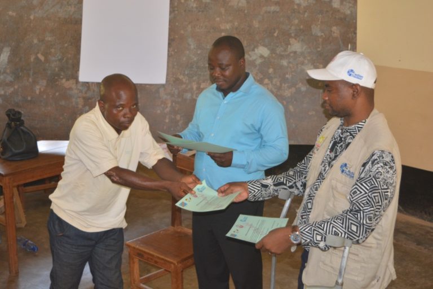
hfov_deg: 33.4
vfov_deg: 22.6
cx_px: 216
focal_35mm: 60
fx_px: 722
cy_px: 144
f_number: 5
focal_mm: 40
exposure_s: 1/60
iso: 800
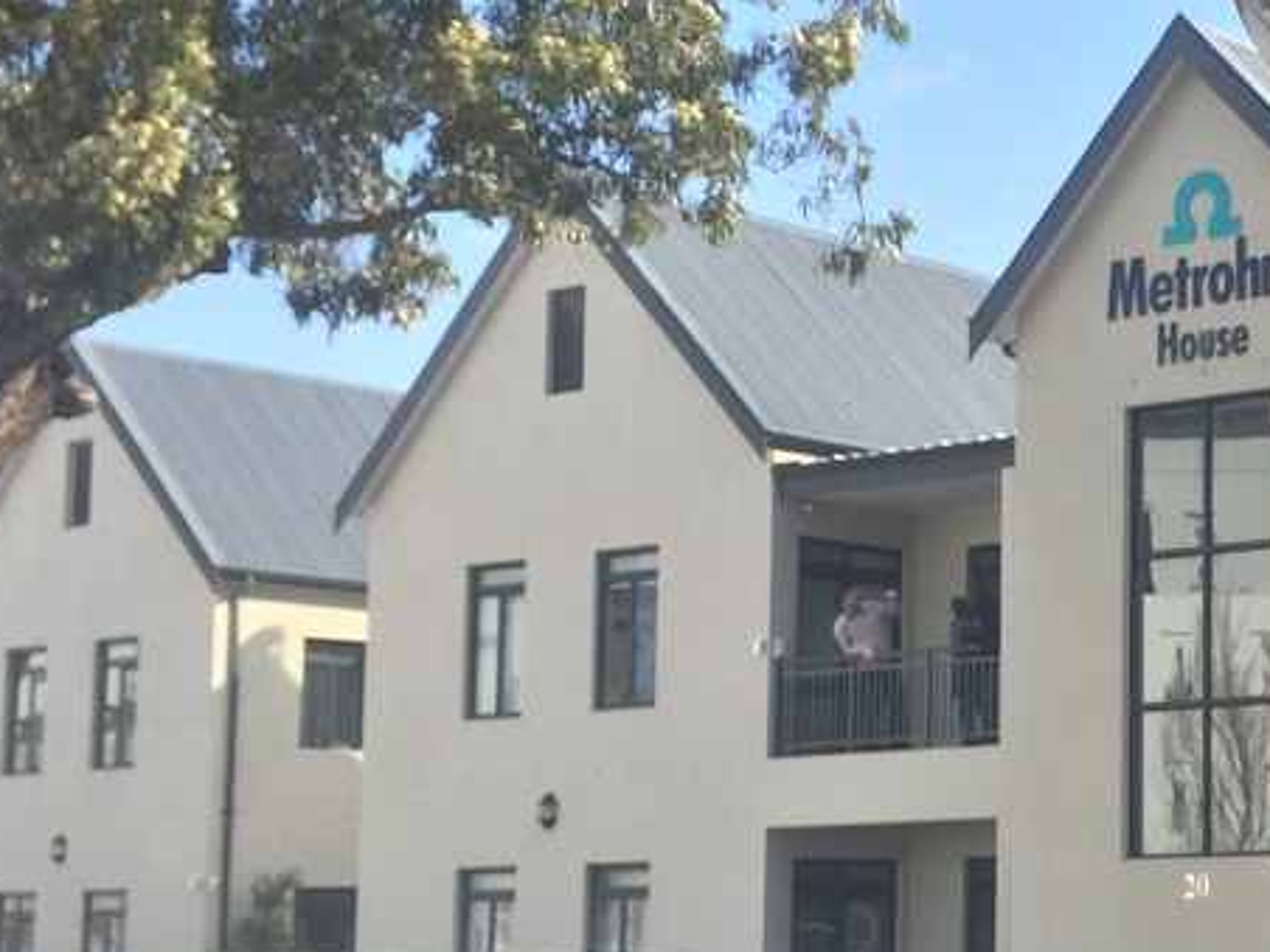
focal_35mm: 77
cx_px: 1554
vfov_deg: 19.1
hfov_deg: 23.1
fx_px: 2825
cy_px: 587
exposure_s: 1/807
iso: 32
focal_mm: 4.15
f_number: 2.2
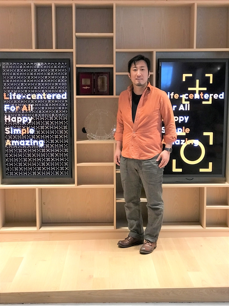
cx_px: 114
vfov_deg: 33.8
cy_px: 153
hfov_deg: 25.7
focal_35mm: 57
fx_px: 503
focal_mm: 6.6
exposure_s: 1/50
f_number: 2.8
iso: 250
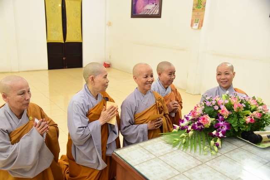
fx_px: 240
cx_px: 135
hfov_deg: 58.7
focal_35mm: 32
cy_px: 90
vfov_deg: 41.2
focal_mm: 32
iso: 1600
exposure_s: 1/40
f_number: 4
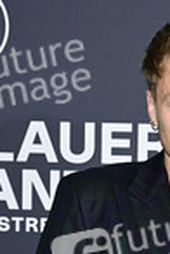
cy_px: 340
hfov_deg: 7.7
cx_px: 191
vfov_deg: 11.3
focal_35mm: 177
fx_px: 1254
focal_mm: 65
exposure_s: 1/250
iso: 1000
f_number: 5.6
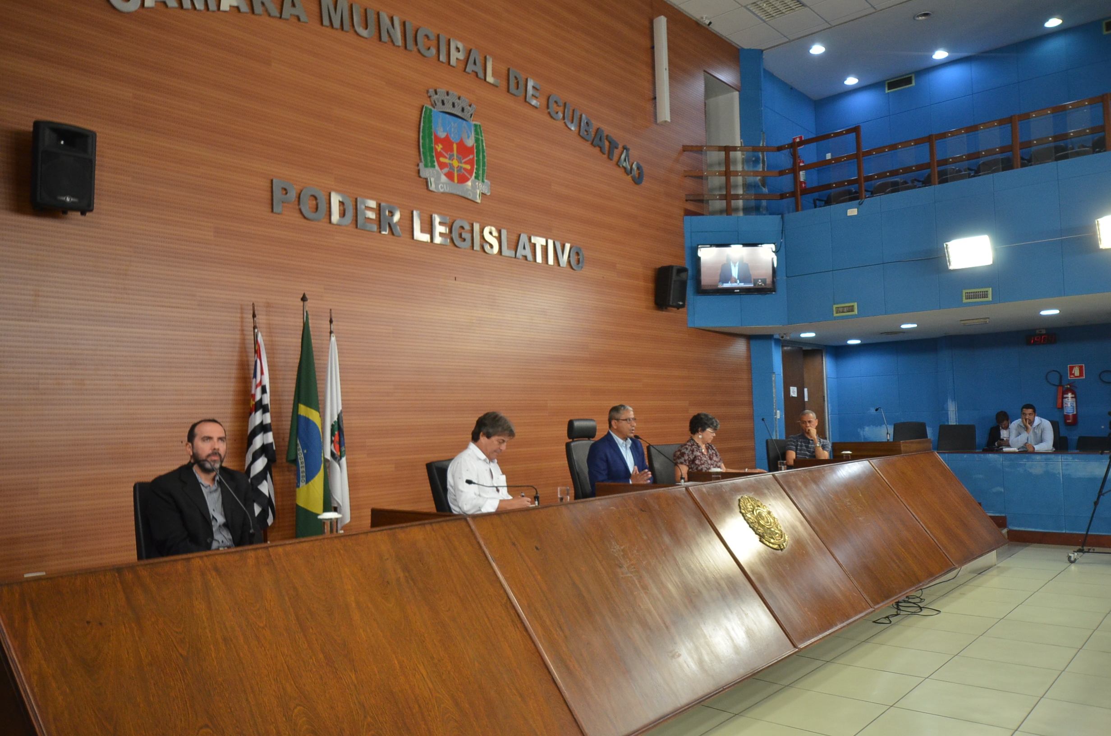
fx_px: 832
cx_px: 556
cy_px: 368
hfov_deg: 67.5
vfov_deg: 47.7
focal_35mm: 27
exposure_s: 1/80
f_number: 4.2
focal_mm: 18
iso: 1000
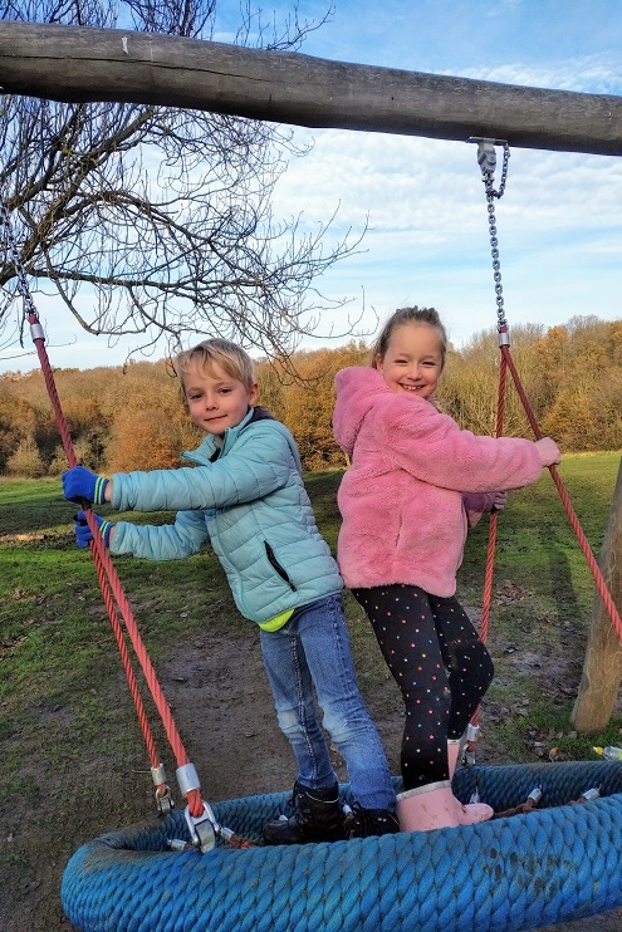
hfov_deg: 51.3
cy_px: 466
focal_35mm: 25
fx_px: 648
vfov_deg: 71.5
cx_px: 311
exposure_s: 1/1085
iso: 100
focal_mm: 4.52
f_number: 2
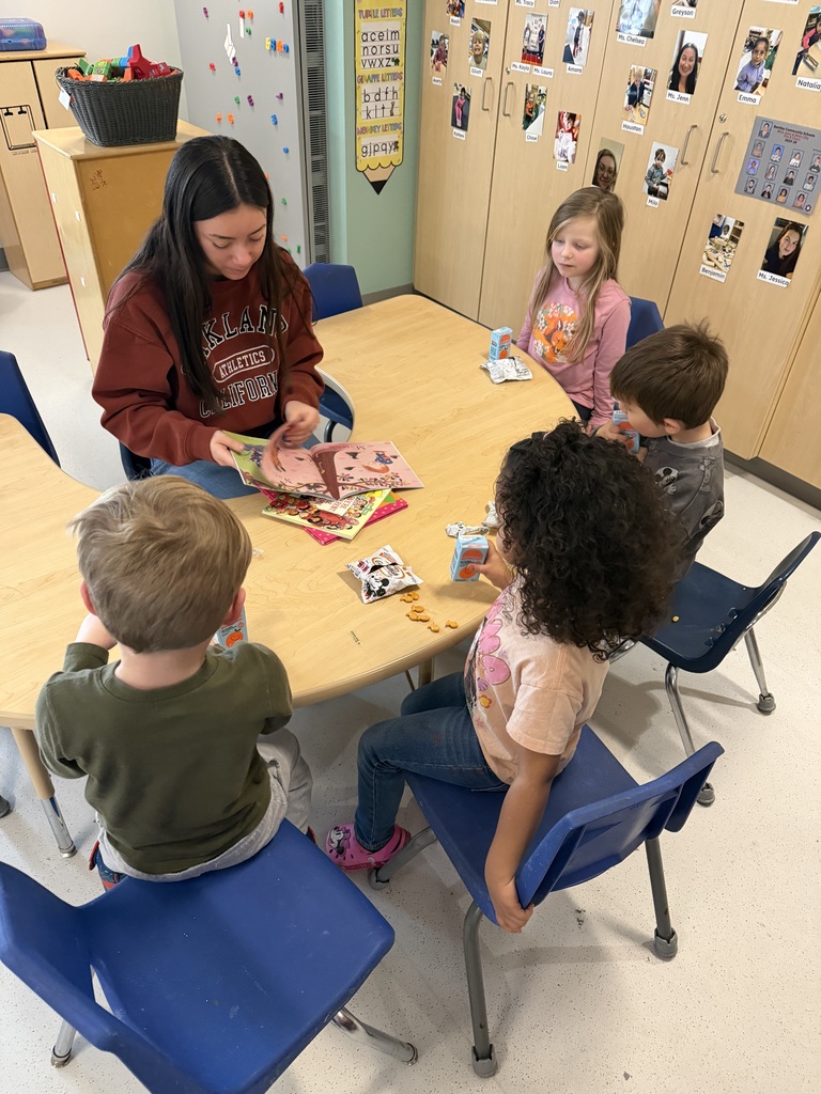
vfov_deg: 71.6
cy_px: 547
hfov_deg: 56.8
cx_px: 410
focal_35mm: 24
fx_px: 759
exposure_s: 1/60
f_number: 1.78
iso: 800
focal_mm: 6.76
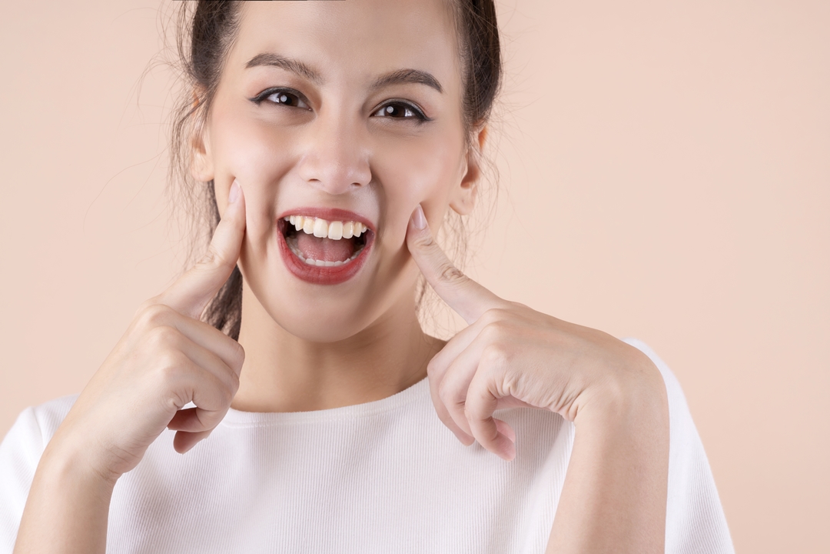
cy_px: 277
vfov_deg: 6.9
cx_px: 415
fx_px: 4611
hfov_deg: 10.3
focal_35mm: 200
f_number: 11
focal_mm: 200
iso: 100
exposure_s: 1/125
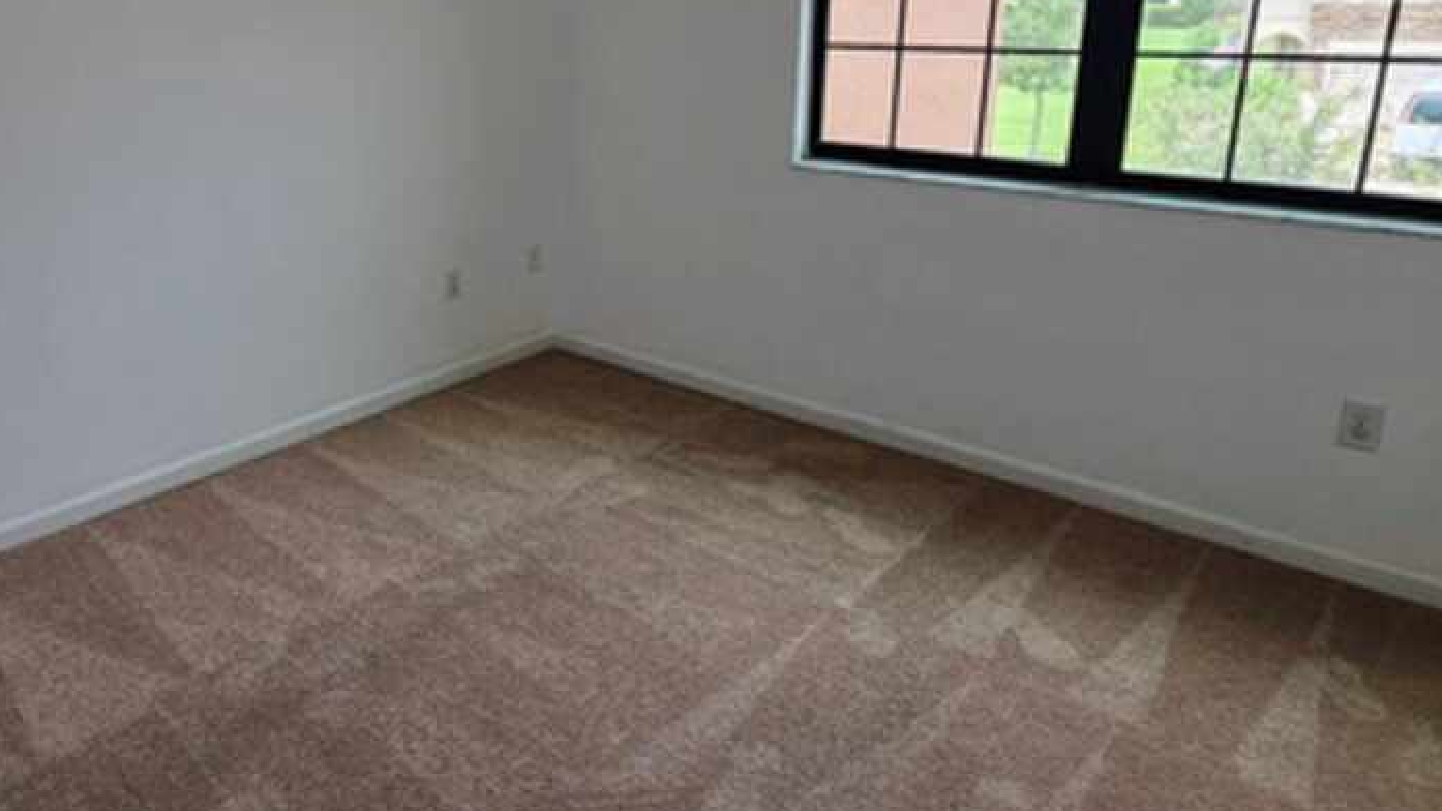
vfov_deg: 43.8
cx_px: 453
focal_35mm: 26
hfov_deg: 69.4
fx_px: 994
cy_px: 277
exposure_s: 1/121
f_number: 2.2
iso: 50
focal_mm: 2.2
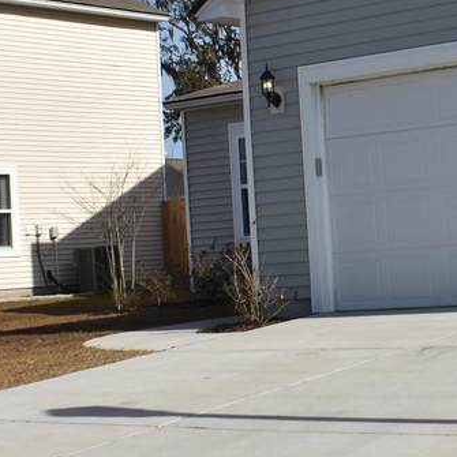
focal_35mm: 122
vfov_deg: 14.3
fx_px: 1817
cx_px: 452
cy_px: 211
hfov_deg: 14.1
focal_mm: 25
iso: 110
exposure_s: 1/500
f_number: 8
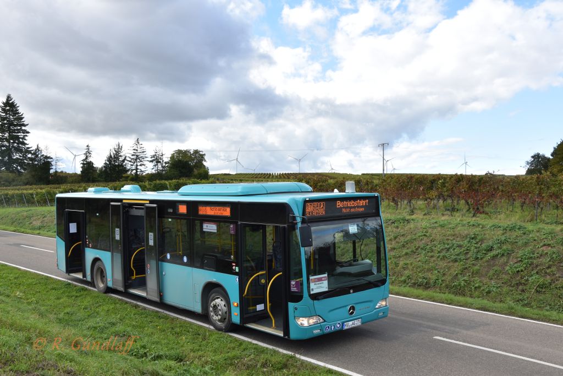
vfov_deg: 35.5
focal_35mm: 38
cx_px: 282
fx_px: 587
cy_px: 188
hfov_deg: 51.3
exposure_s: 1/80
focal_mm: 25
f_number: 10
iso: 100
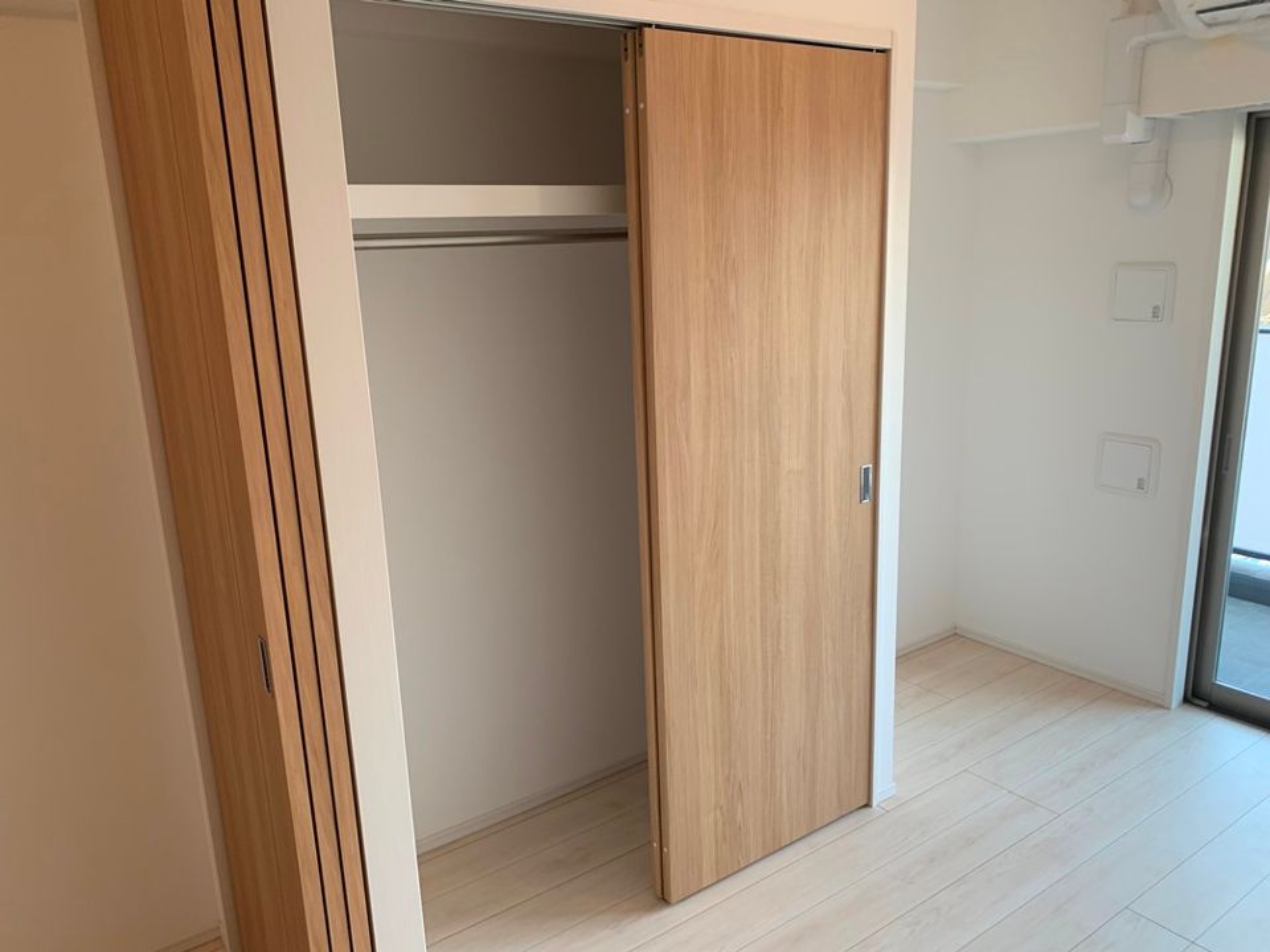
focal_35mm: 26
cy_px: 476
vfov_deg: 53.1
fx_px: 954
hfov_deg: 67.3
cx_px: 635
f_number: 1.8
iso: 64
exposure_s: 1/100
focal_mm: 4.25
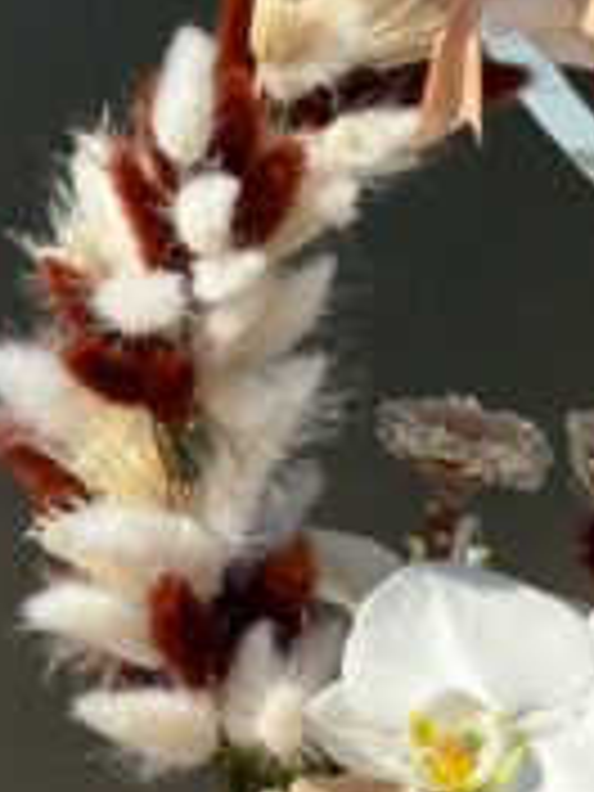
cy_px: 387
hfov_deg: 6.5
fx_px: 5194
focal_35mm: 227
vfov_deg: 8.7
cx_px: 508
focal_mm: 16.89
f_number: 2.8
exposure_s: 1/638
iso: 20
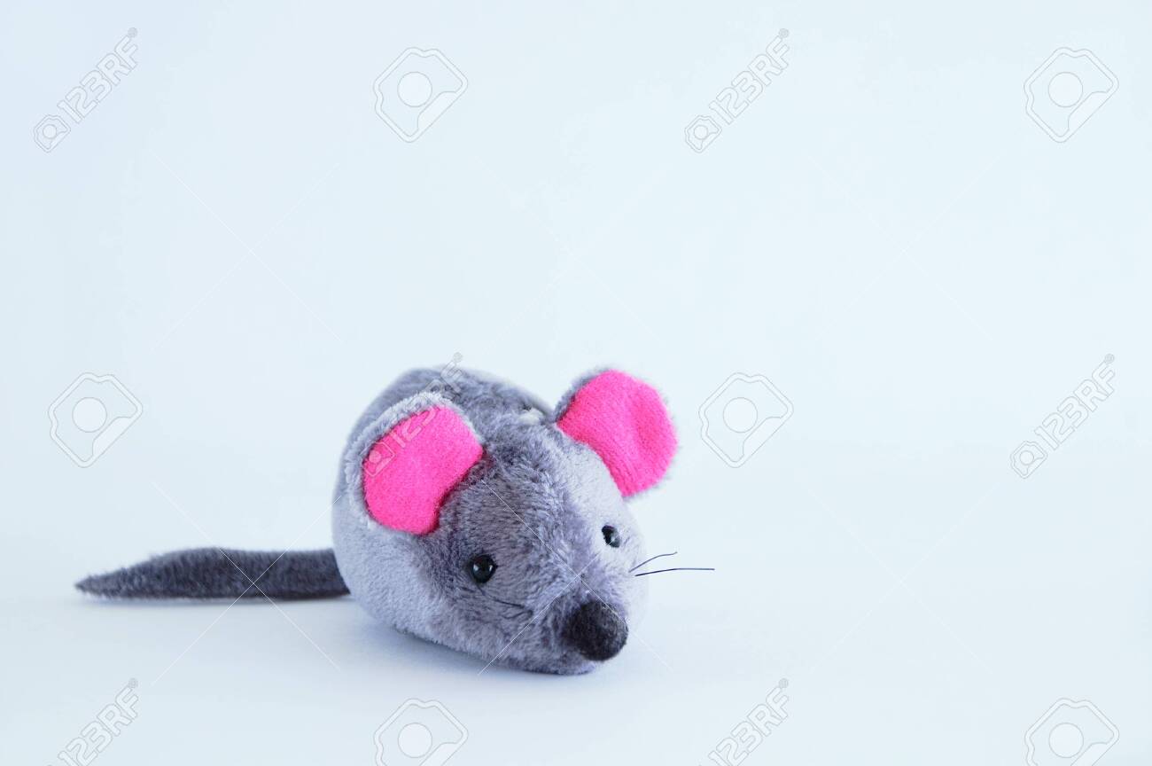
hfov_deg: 16.1
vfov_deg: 10.7
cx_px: 576
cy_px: 383
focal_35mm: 128
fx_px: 4076
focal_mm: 85
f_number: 5.6
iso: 200
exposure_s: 1/125
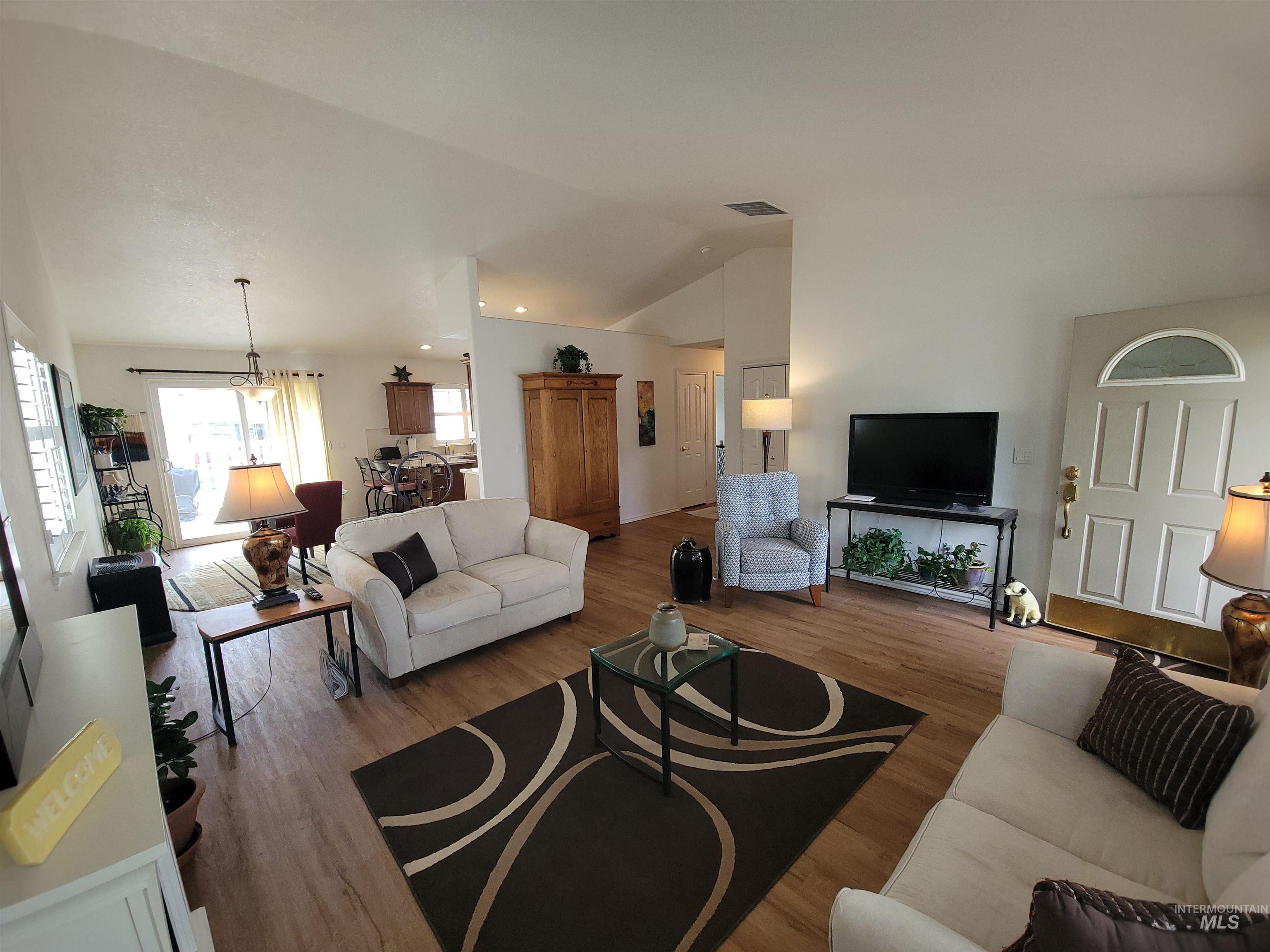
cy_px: 476
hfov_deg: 106.2
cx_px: 635
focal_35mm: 13
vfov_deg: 89.9
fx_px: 477
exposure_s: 1/60
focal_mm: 2.2
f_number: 2.2
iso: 100
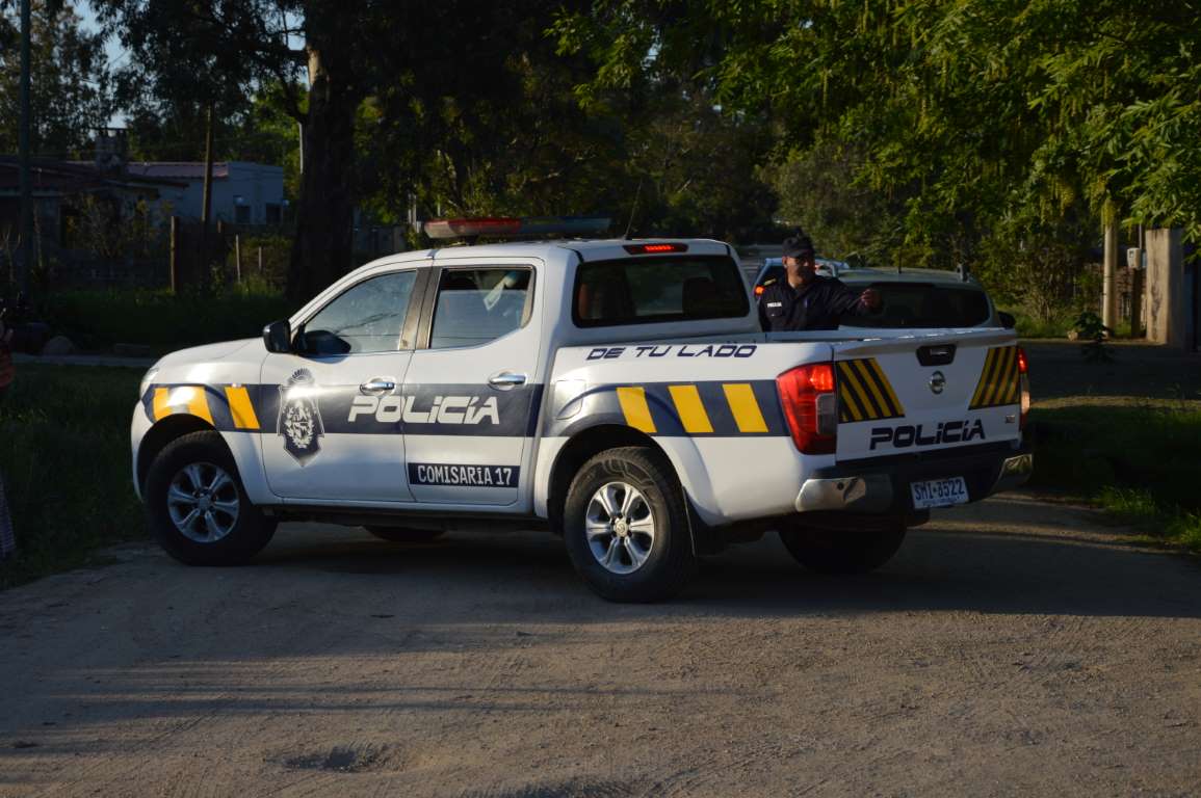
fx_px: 2900
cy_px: 399
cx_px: 600
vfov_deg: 15.7
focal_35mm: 87
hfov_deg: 23.4
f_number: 8
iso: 100
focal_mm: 58
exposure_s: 1/250
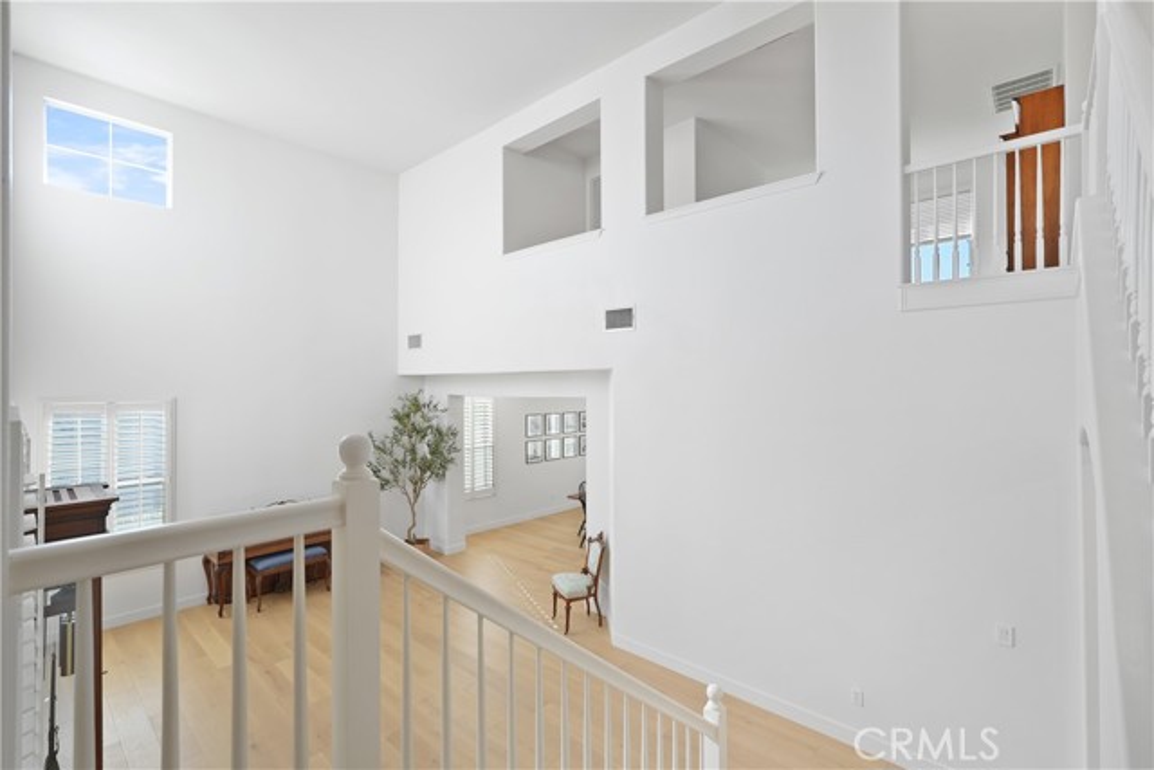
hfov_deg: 96.7
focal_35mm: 16
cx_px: 577
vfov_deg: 73.8
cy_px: 385
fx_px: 513
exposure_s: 1/15
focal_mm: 16
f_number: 4
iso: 320
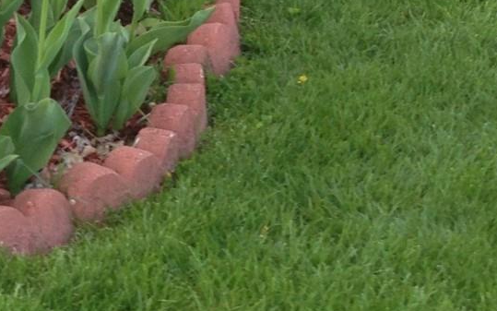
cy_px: -78
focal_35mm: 133
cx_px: -433
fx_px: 1802
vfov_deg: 9.7
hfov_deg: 13.8
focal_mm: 4.12
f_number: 2.4
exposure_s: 1/60
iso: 64
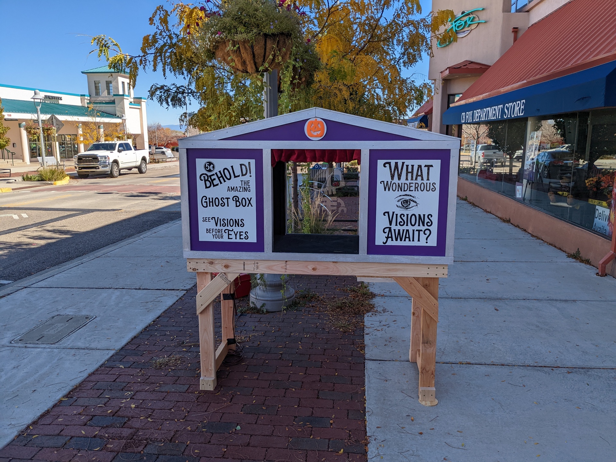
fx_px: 480
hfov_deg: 65.3
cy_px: 231
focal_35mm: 27
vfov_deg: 51.4
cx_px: 308
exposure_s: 1/1799
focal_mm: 4.38
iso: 48
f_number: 1.73
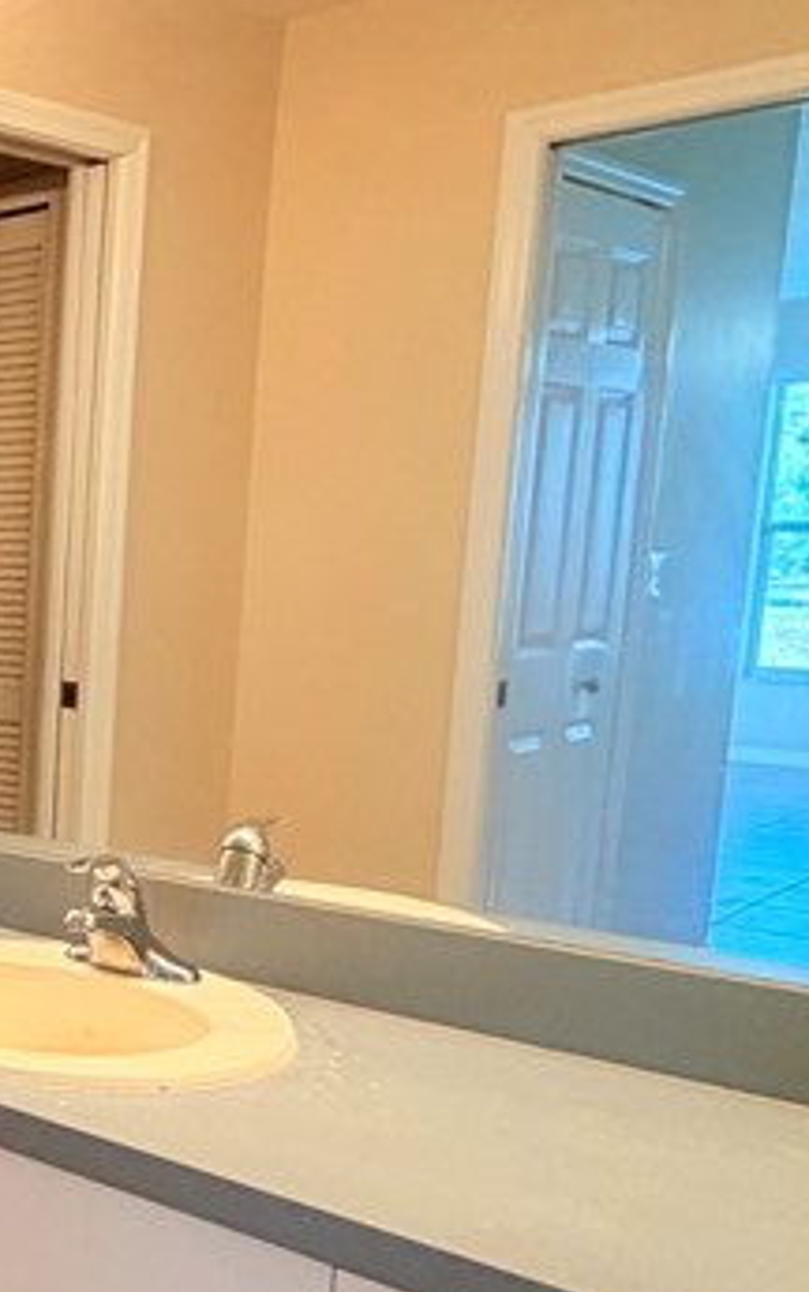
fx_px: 1550
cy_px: 749
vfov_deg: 45.1
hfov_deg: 21.1
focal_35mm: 44
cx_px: -599
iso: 200
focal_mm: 2.22
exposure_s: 1/60
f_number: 2.2
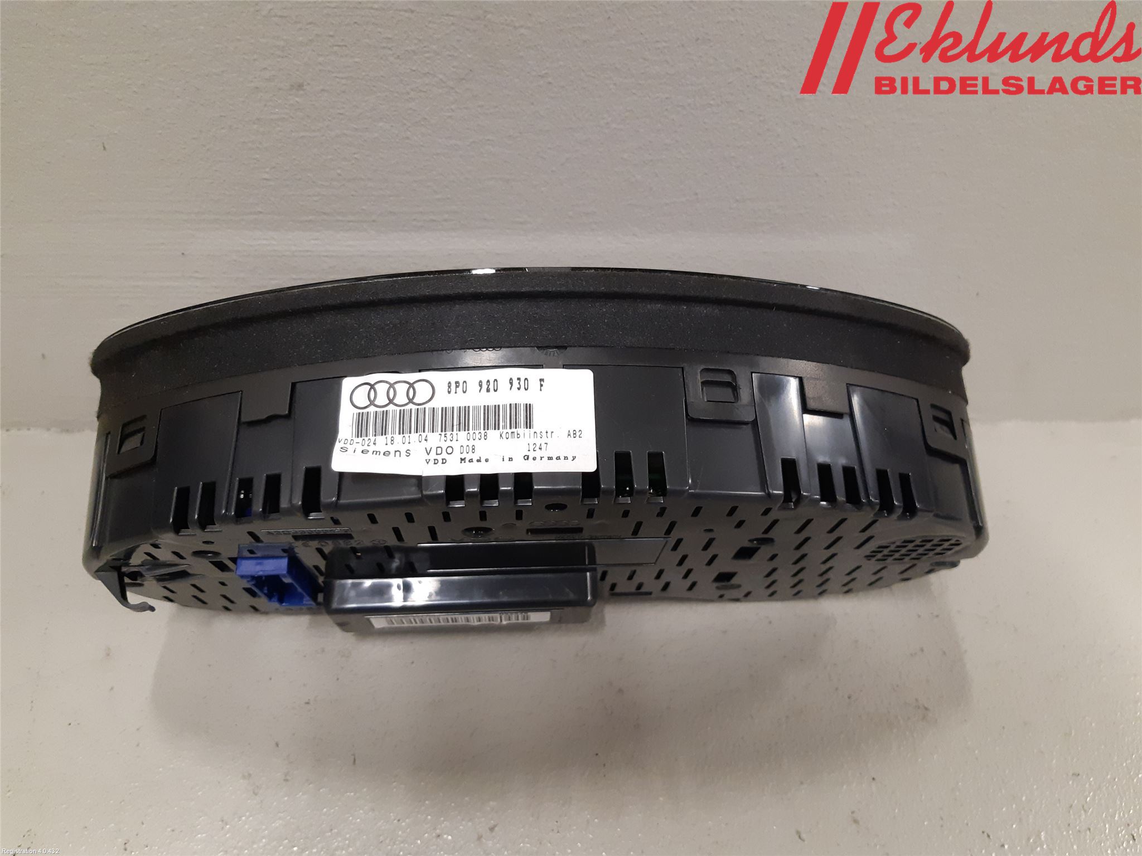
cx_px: 571
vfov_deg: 53.1
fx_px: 858
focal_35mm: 26
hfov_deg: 67.3
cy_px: 428
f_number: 1.7
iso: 250
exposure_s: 1/60
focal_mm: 3.93
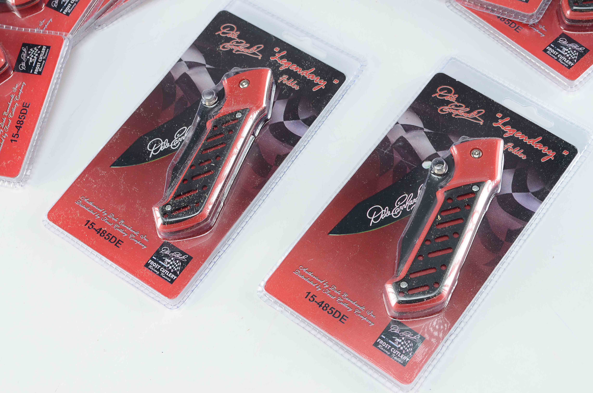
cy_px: 196
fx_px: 986
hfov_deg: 33.5
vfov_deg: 22.5
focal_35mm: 60
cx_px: 296
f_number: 10
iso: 100
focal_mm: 40
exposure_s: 1/80
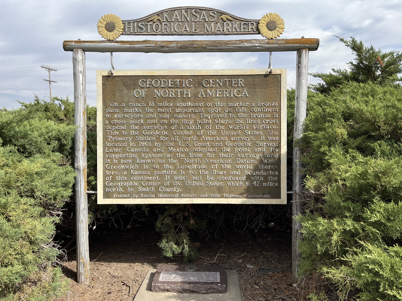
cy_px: 150
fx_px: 302
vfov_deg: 53.1
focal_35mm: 26
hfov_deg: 67.3
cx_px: 201
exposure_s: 1/2222
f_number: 1.6
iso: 50
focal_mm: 5.1
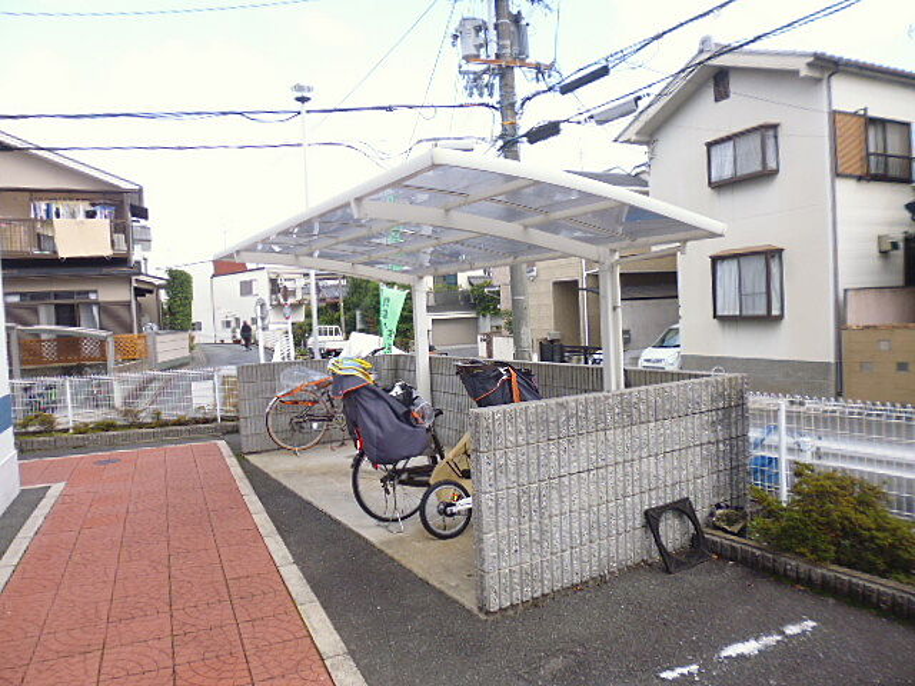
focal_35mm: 24
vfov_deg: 56.8
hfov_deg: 71.6
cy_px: 343
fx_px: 634
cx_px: 458
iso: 100
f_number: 2.8
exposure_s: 1/320
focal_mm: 4.3
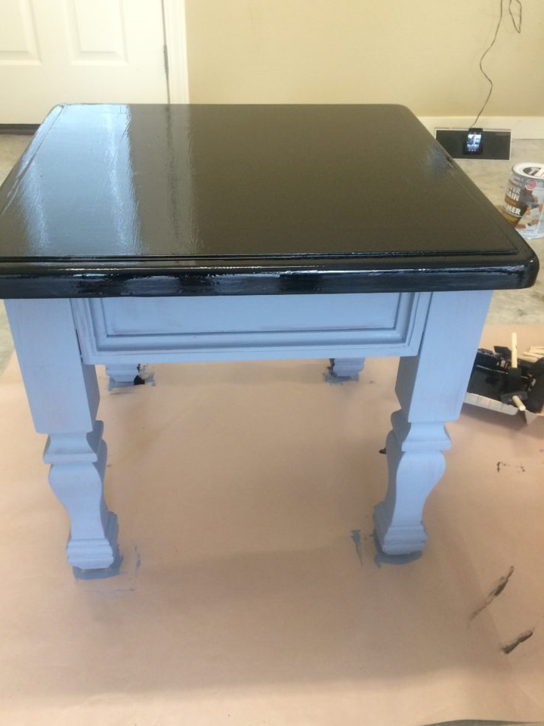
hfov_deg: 44.1
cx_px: 257
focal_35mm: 32
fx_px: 671
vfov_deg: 56.8
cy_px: 377
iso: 160
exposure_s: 1/30
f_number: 2.2
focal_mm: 4.12
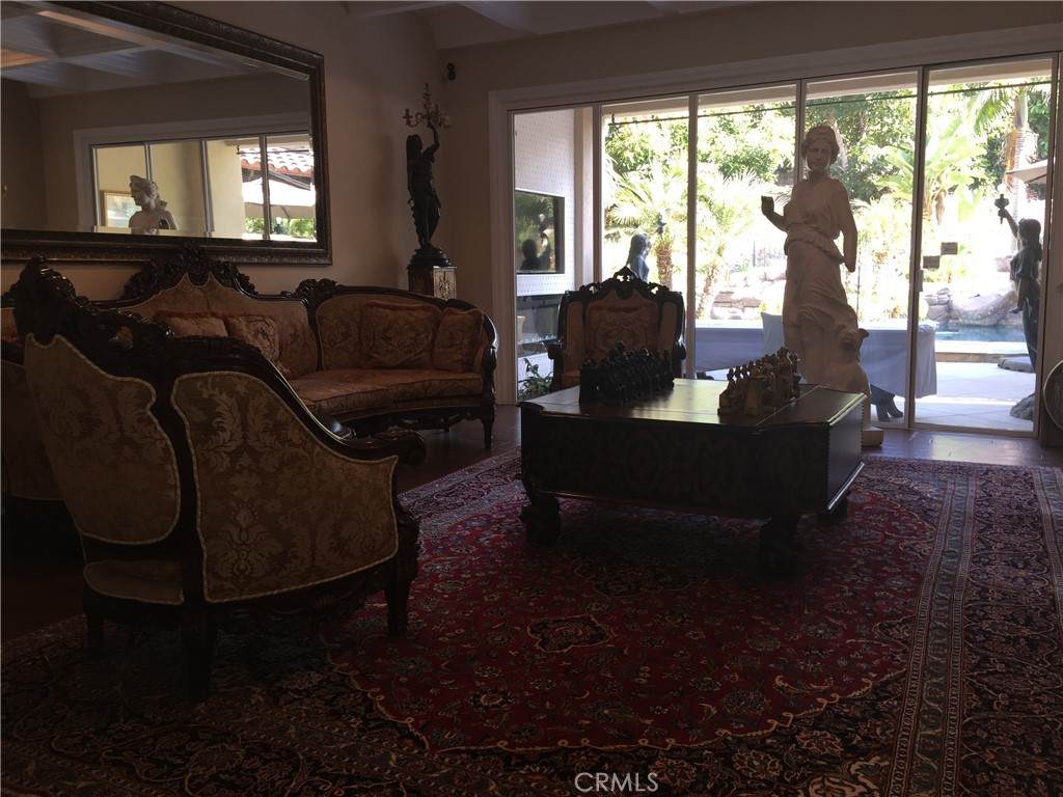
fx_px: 891
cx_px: 532
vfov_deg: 48.2
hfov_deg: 61.7
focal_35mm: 29
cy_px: 398
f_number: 2.2
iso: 32
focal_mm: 4.15
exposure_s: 1/32
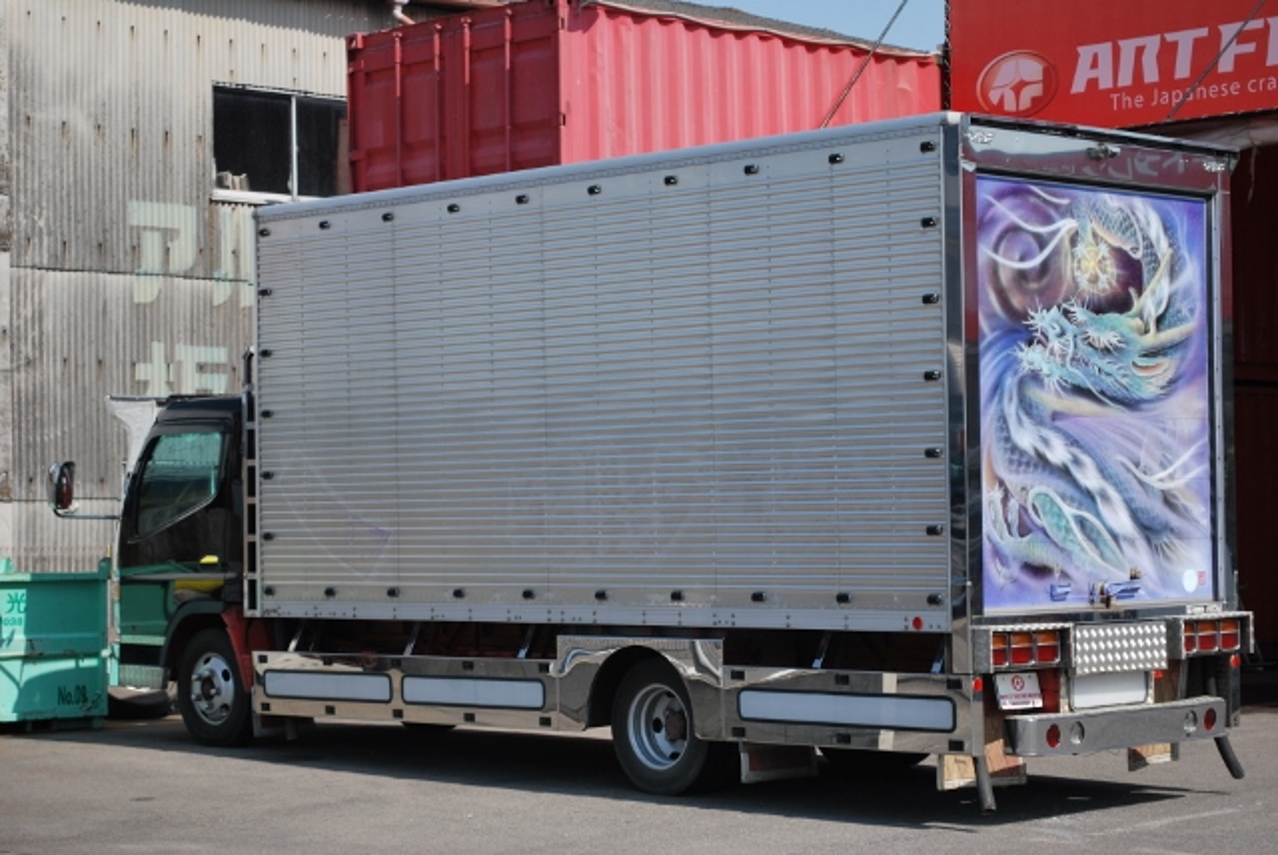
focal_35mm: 82
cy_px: 428
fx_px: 2931
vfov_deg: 16.6
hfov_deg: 24.6
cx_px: 639
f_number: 5.6
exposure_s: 1/500
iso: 140
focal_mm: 55
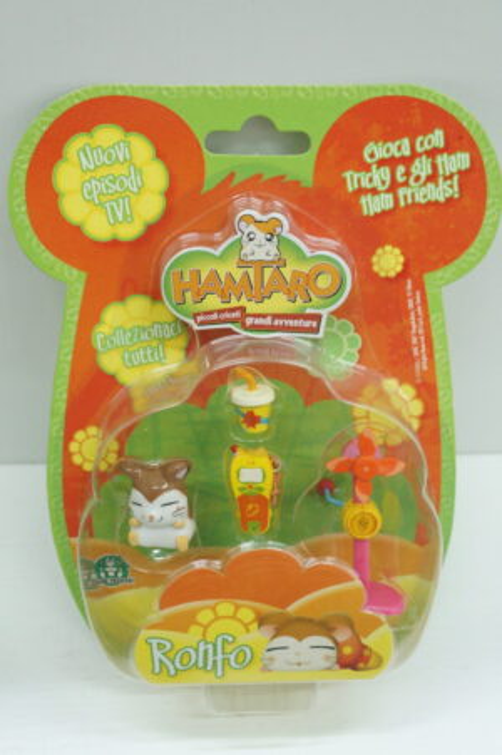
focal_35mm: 36
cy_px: 378
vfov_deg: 53.2
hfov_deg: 36.8
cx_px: 251
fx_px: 754
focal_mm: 24
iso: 2000
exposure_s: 1/60
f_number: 5.6
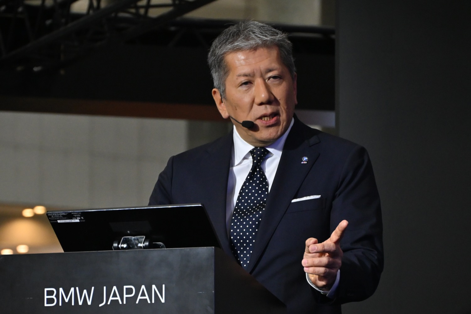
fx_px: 2257
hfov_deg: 11.9
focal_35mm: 172
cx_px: 236
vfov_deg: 8.0
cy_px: 157
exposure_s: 1/200
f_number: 6
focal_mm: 115
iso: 2200
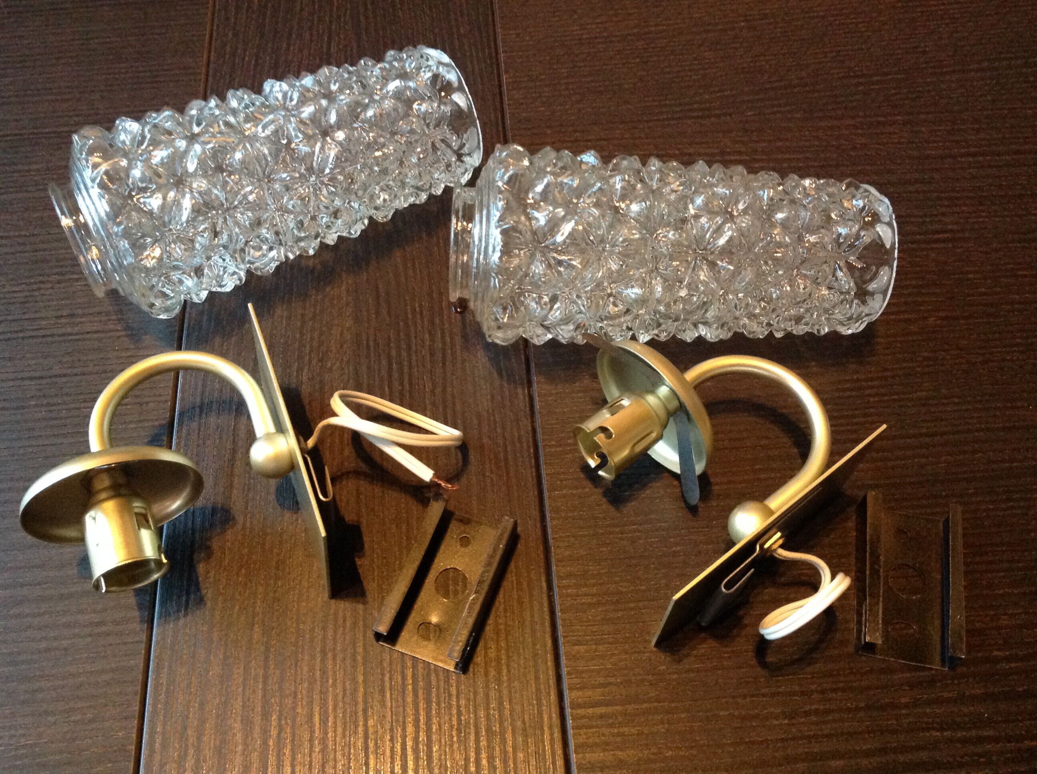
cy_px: 387
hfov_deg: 52.7
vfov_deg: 40.6
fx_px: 1047
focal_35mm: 35
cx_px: 518
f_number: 2.4
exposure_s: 1/15
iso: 500
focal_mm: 4.28
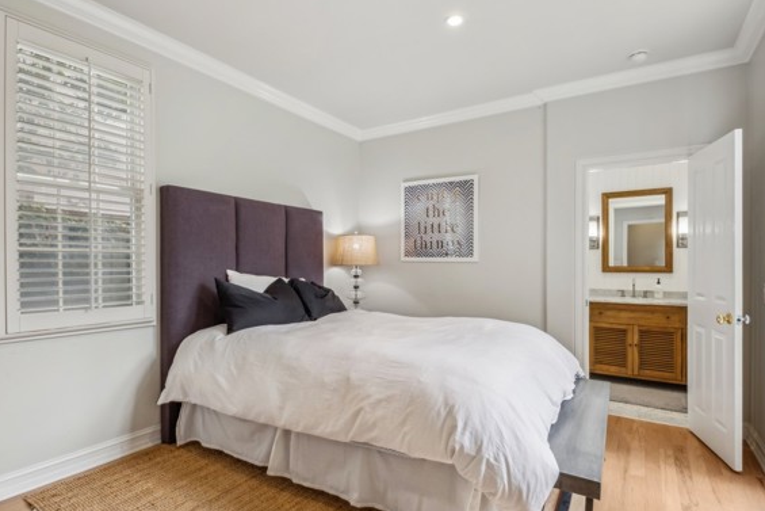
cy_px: 261
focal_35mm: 17
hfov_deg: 93.1
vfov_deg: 70.5
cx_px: 355
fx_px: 361
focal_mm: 10
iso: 160
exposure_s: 1/8
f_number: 8
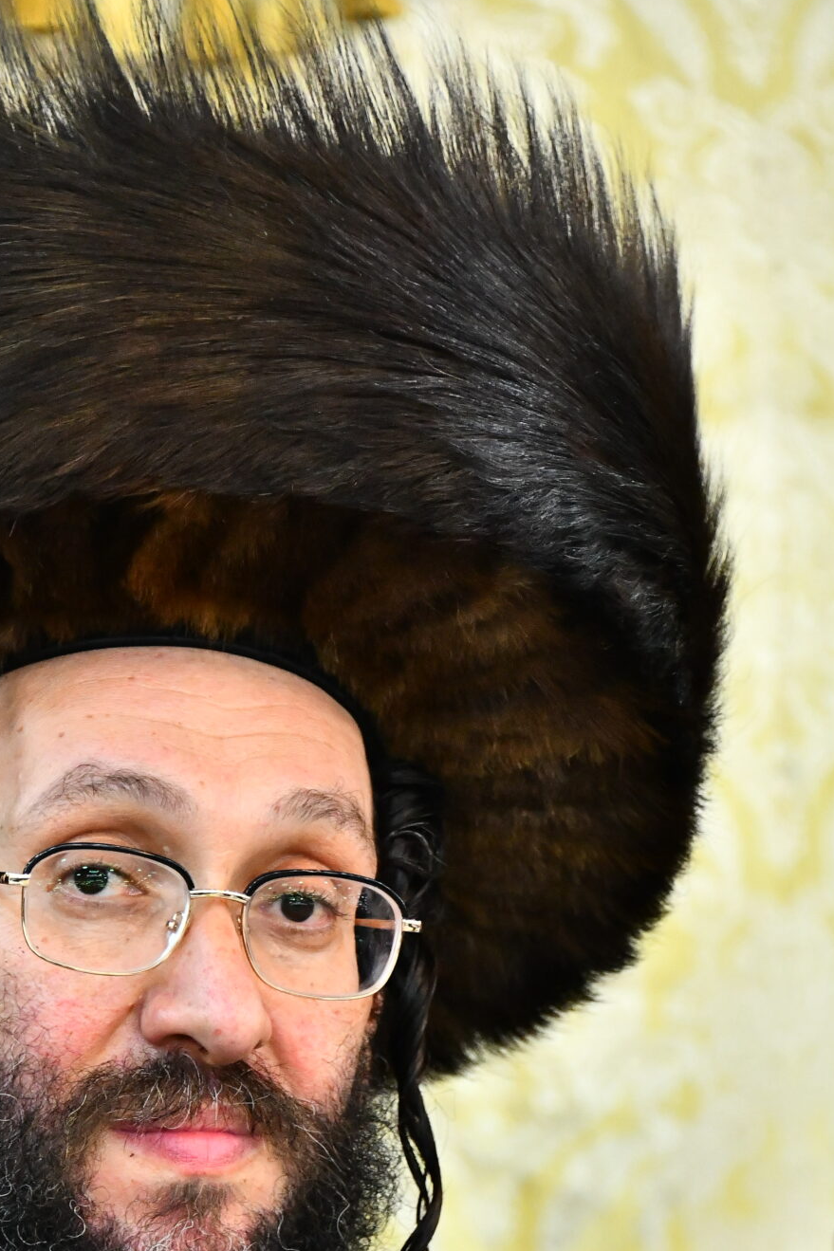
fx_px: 11470
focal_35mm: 330
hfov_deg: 4.2
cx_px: 105
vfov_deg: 6.2
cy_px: 1131
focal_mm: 170
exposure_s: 1/100
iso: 4000
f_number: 5.6
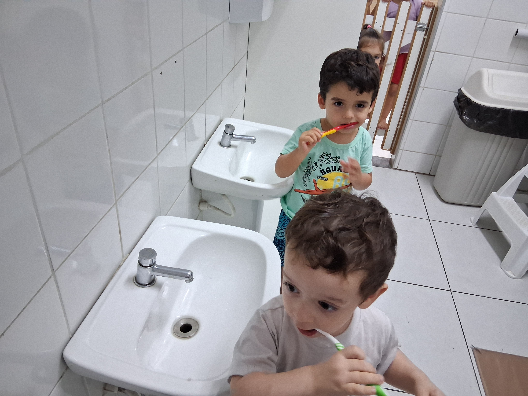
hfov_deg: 67.3
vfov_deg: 53.1
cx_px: 264
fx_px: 397
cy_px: 198
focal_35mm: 26
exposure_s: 1/40
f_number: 1.8
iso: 400
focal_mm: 3.98
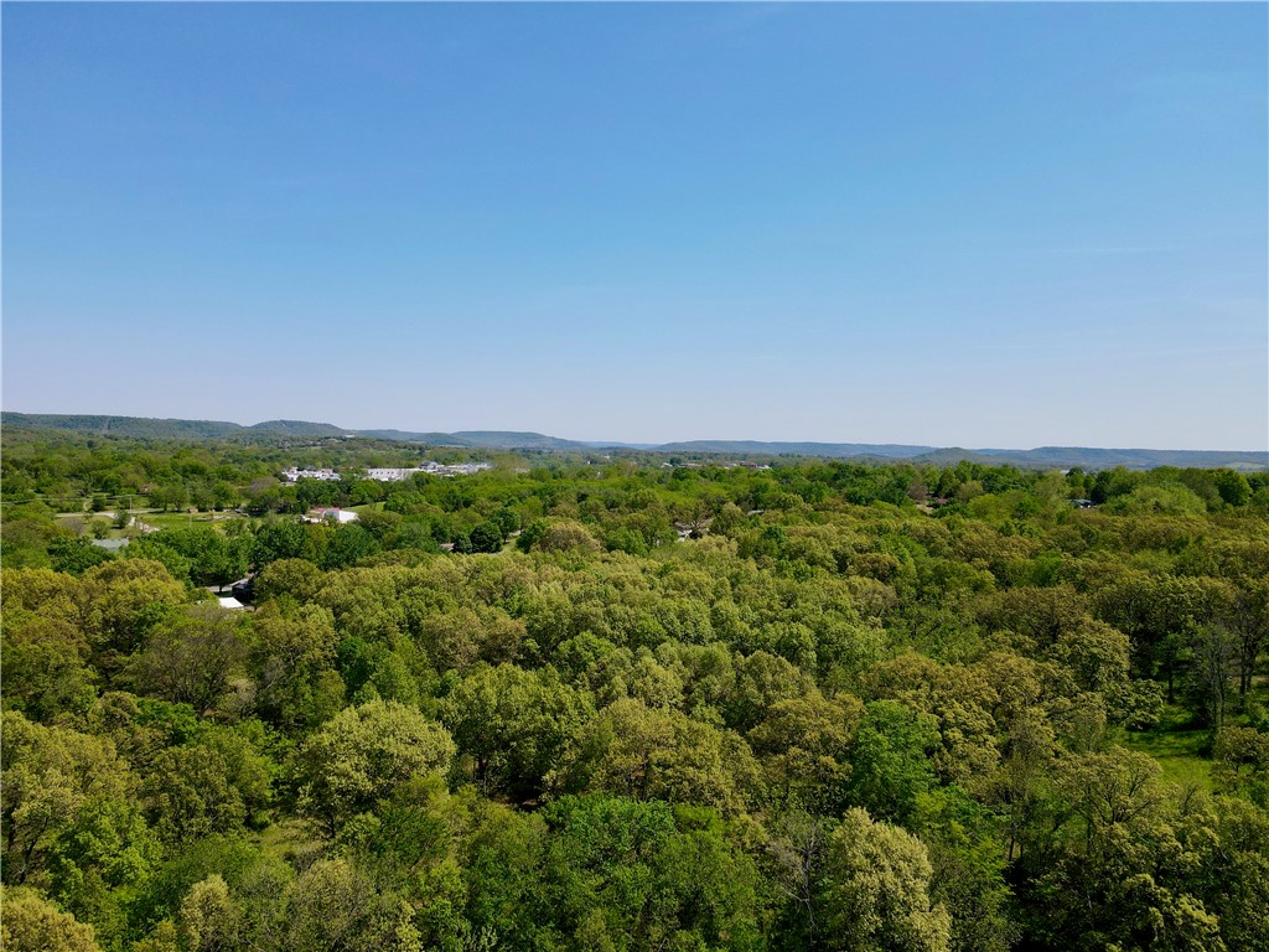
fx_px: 880
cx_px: 634
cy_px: 476
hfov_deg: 71.6
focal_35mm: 24
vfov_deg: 56.8
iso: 100
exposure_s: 1/800
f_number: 2.8
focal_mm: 4.5
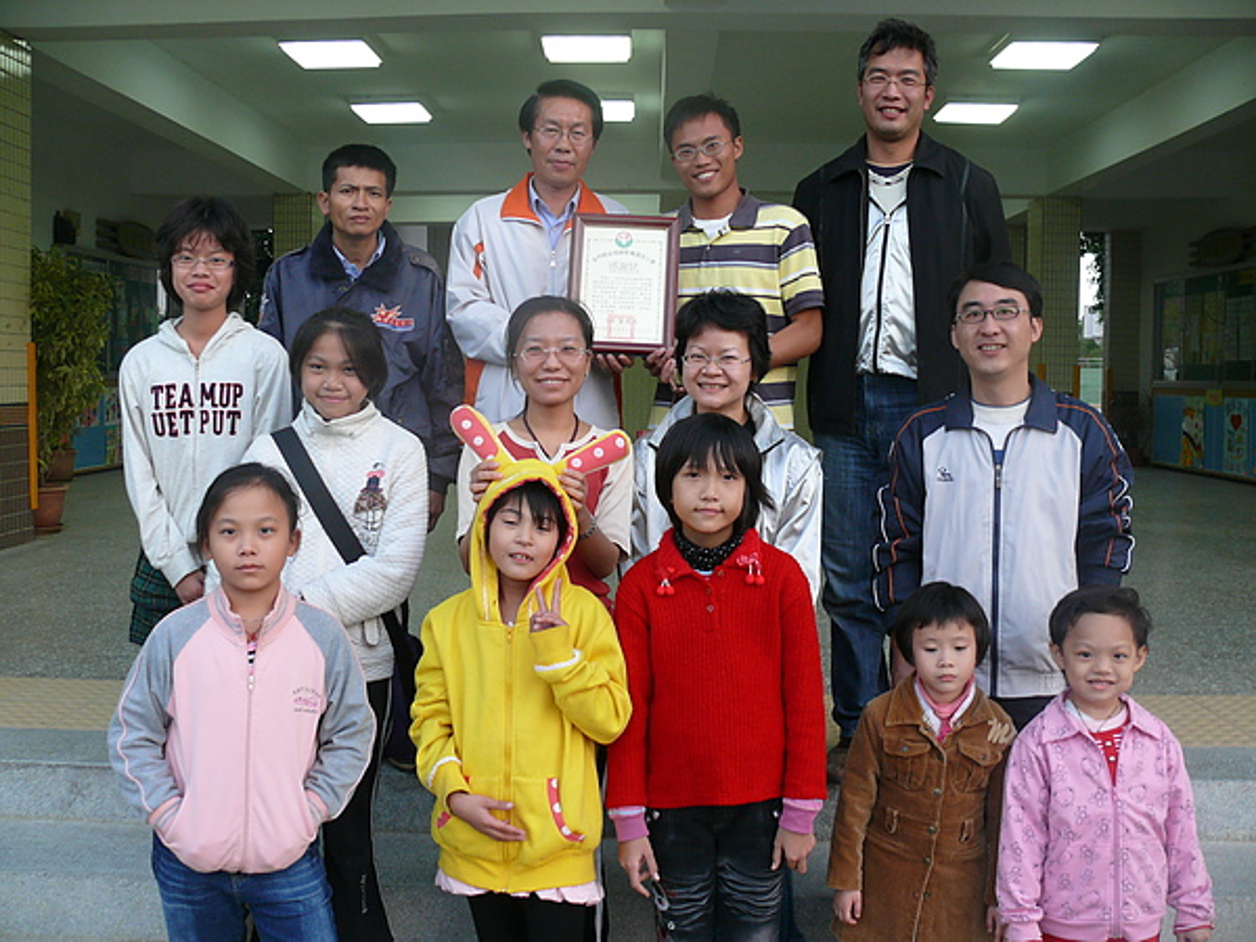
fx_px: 1270
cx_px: 628
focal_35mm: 35
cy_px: 471
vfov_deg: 40.7
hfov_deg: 52.6
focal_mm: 7.4
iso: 125
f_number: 2.8
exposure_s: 1/30
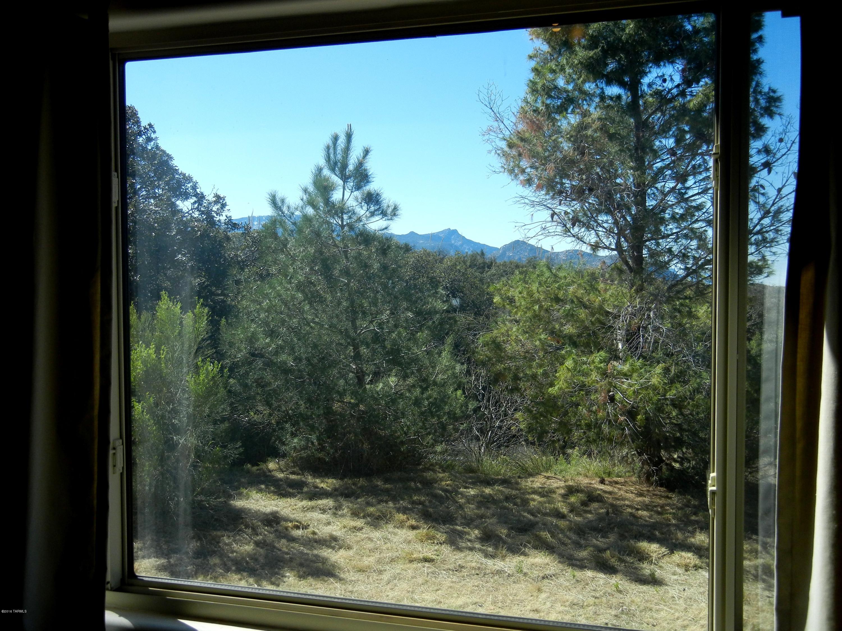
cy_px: 316
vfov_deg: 41.8
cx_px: 421
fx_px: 827
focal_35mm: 34
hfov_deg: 54.0
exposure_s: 1/286
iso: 160
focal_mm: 6.2
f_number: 7.2
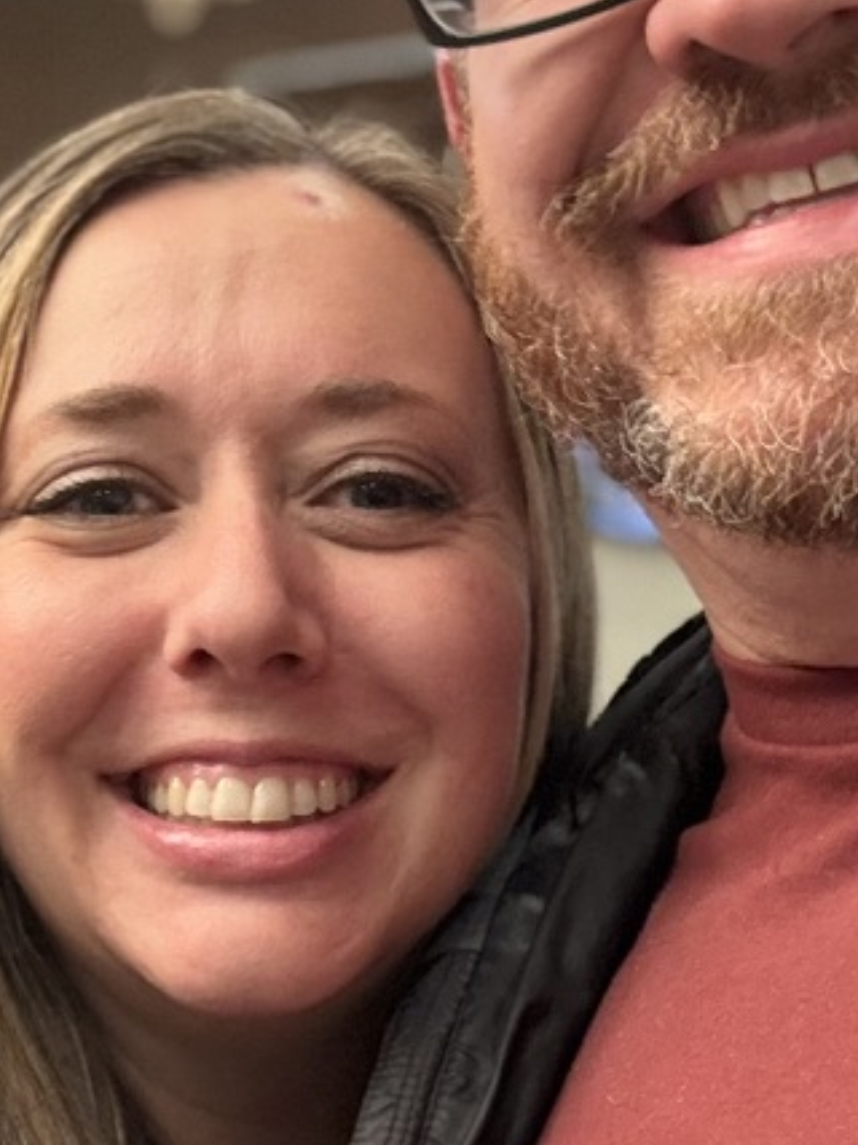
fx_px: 2381
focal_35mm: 72
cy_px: 673
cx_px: 515
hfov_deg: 20.4
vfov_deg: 27.0
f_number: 1.9
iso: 320
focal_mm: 2.69
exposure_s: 1/40
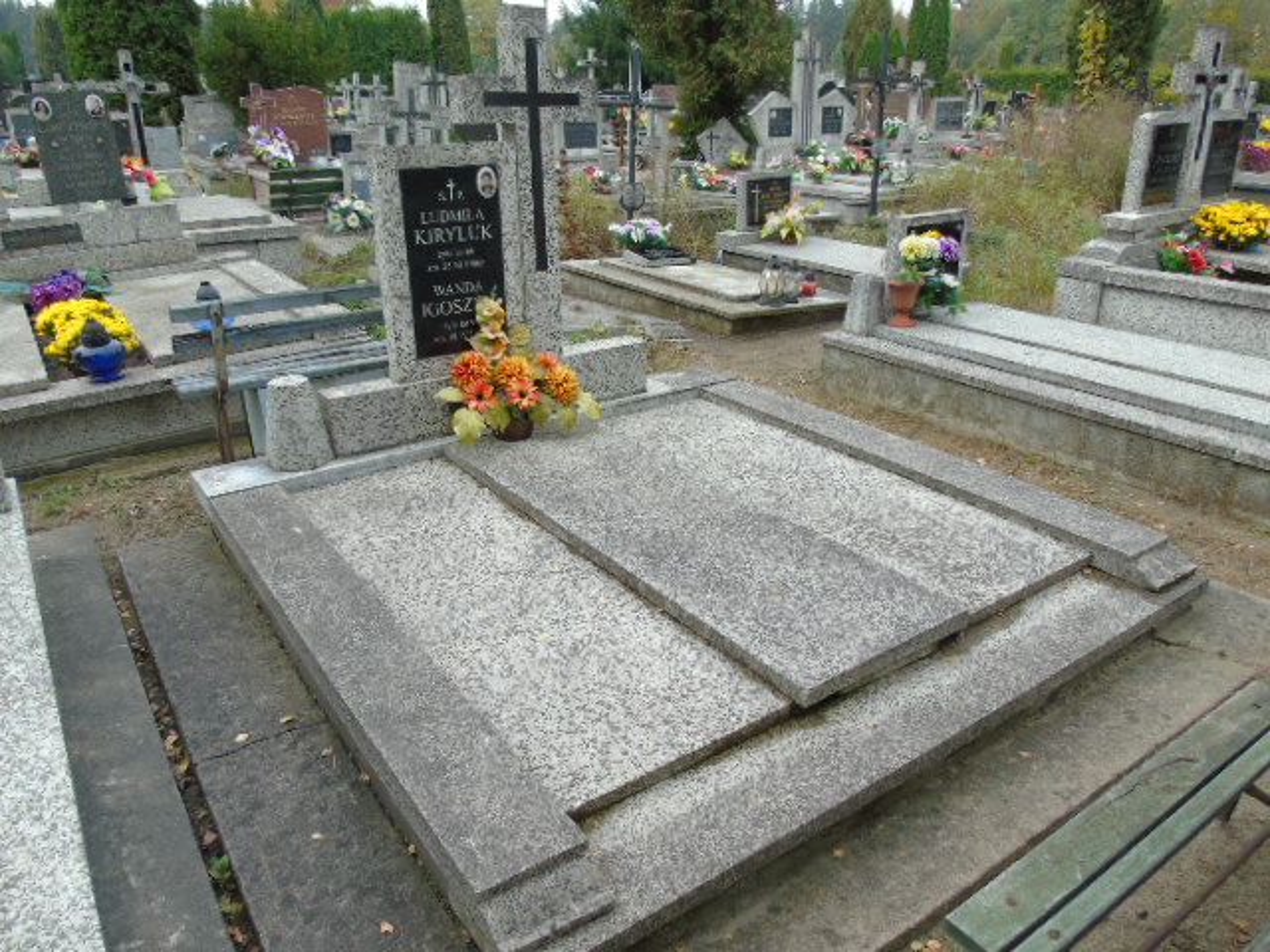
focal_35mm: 25
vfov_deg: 54.9
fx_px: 917
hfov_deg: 69.4
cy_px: 476
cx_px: 635
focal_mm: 4.4
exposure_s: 1/125
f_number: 3.4
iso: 80
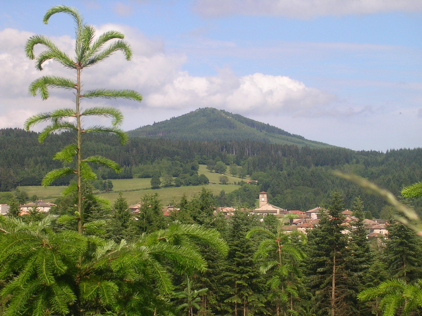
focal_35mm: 115
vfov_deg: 12.9
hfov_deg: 17.1
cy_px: 158
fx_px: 1402
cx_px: 211
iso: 50
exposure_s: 1/354
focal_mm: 17.4
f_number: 4.9
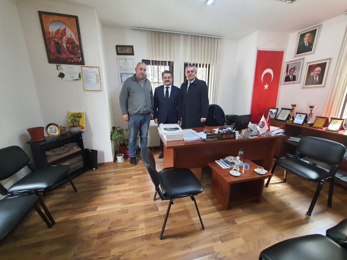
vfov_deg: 89.9
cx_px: 174
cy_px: 130
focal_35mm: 13
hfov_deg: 106.2
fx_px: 130
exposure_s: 1/50
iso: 320
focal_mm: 1.74
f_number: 2.2
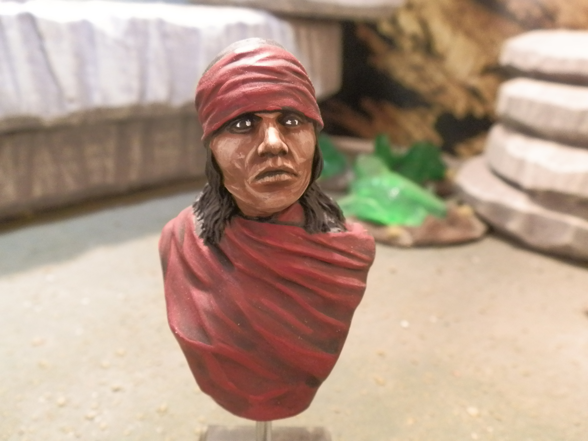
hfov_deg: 63.4
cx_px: 294
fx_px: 476
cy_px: 220
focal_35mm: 28
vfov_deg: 49.7
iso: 400
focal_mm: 5
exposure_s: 1/25
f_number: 3.1
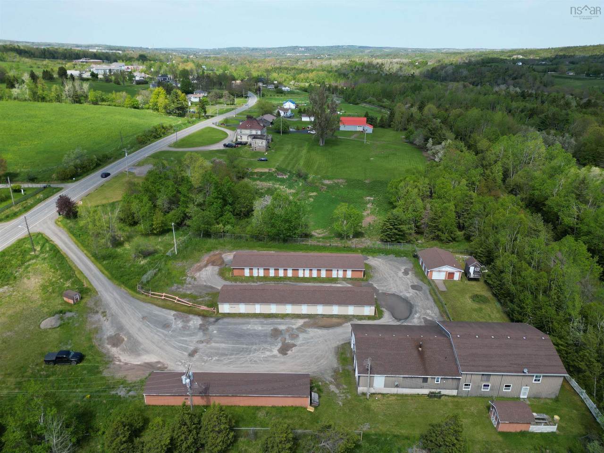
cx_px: 302
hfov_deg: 71.6
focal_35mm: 24
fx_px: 419
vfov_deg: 56.8
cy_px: 226
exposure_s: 1/2500
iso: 140
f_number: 1.7
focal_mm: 6.72
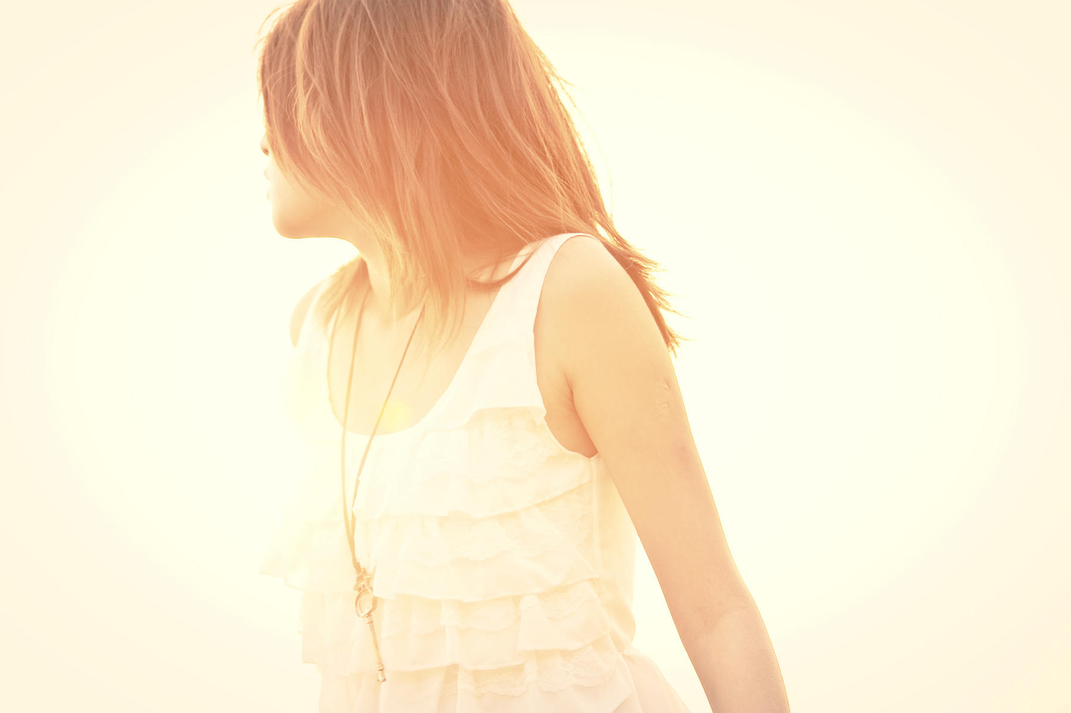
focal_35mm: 140
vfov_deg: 9.8
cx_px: 536
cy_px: 356
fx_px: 4163
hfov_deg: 14.7
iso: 200
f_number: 4.5
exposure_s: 1/250
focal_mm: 140
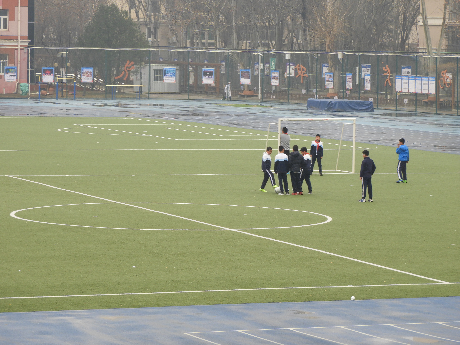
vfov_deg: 8.7
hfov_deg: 11.6
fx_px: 2259
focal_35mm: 170
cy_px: 172
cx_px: 230
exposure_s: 1/60
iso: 110
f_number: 5.2
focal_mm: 30.5
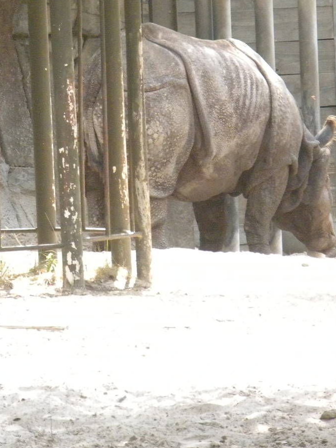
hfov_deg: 3.5
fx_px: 5500
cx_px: 86
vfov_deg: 4.7
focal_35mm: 425
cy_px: 170
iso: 657
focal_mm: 42.1
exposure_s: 1/343
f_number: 5.2
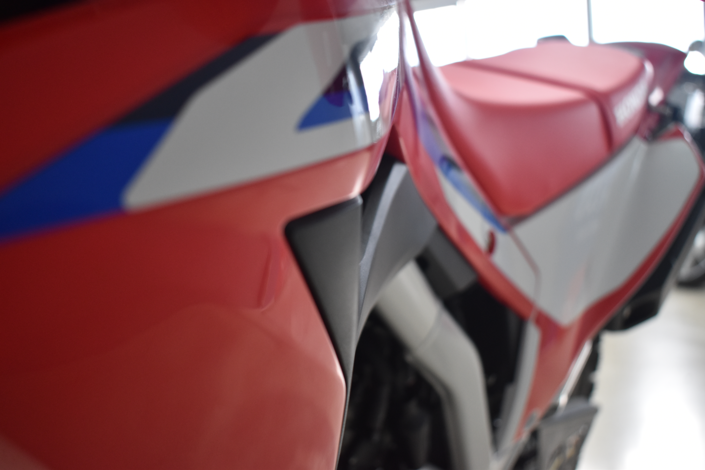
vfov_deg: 31.9
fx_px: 822
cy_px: 235
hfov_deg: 46.4
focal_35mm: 42
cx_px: 352
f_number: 4.2
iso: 800
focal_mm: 28
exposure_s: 1/60
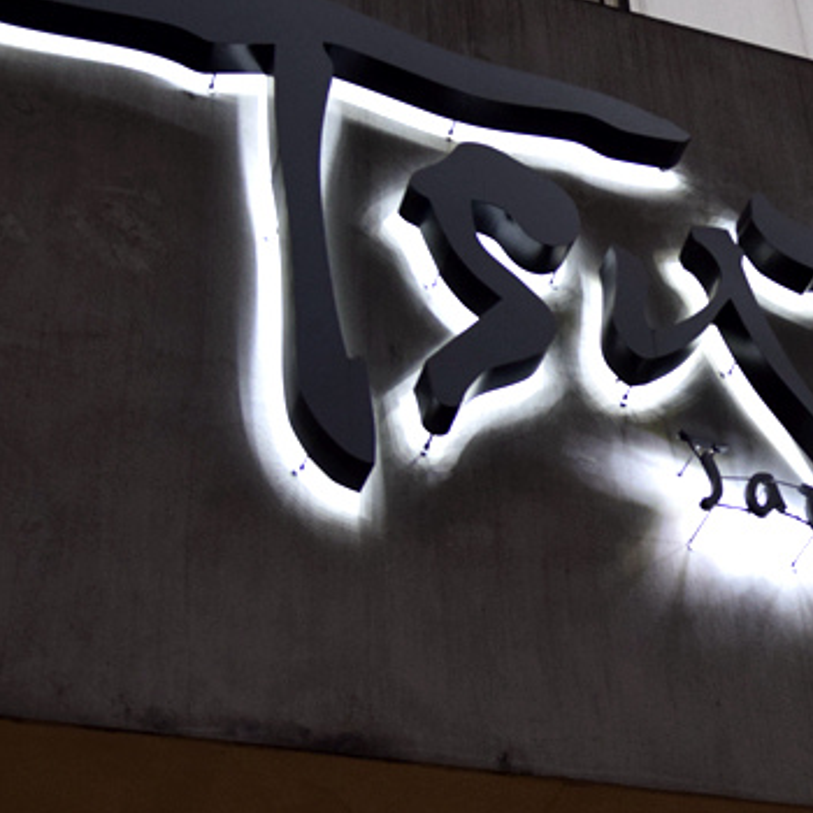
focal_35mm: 82
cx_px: 852
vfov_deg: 21.1
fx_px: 2179
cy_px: 436
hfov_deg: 20.3
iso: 640
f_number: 2.8
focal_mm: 22
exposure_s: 1/100
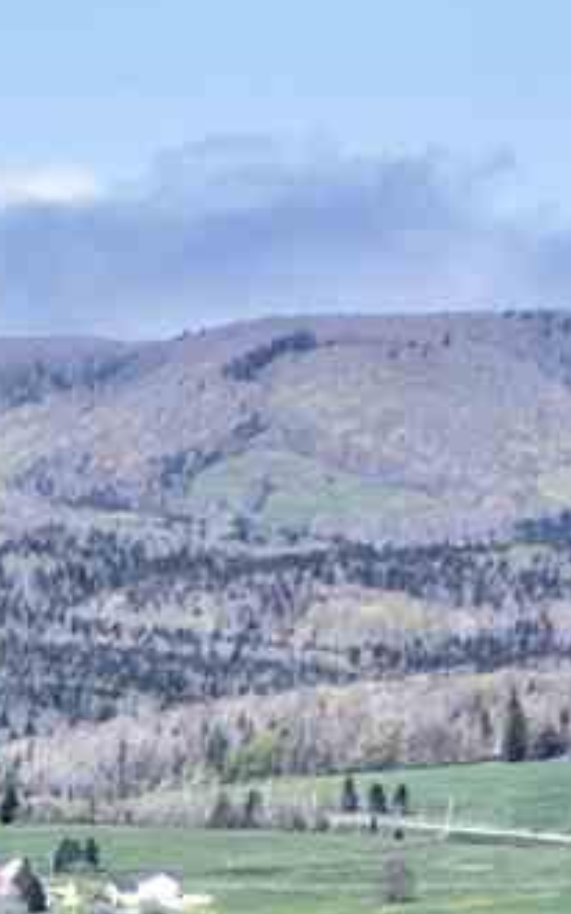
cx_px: -2345
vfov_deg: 7.4
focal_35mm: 266
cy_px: 2224
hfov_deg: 4.3
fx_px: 6629
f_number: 2.8
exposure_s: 1/1500
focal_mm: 14.45
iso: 140
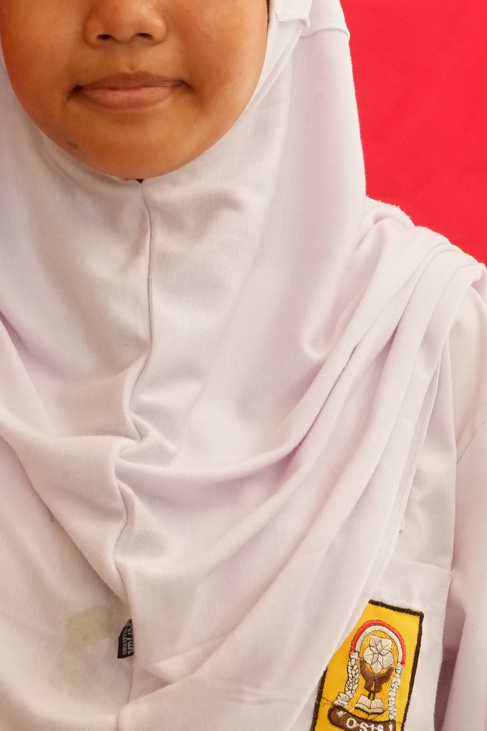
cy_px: 327
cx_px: 170
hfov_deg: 9.4
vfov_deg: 14.1
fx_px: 2962
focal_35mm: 146
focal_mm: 48.4
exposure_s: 1/85
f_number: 5.6
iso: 3200
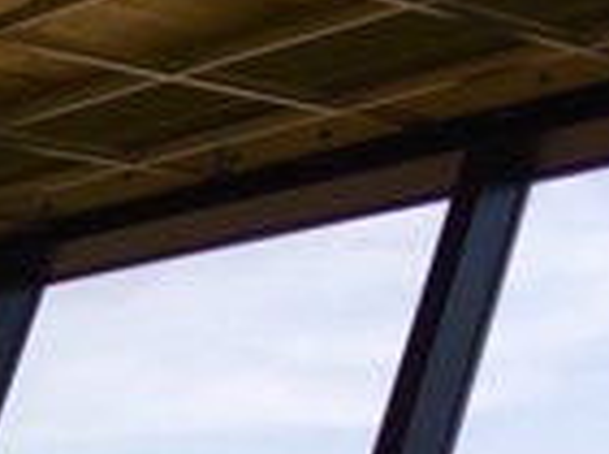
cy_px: 739
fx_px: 2316
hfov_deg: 13.2
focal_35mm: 132
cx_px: -566
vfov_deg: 10.7
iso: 25
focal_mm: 4.15
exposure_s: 1/785
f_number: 2.2
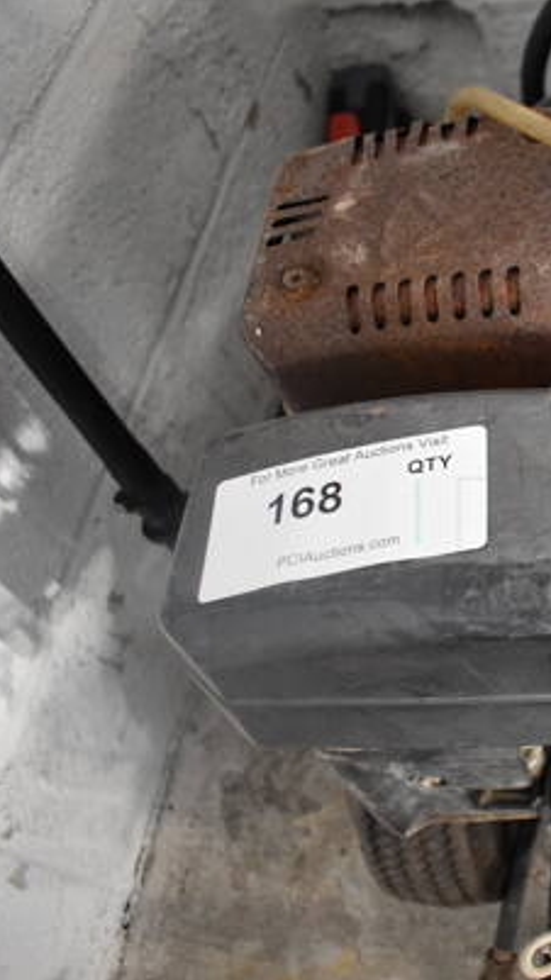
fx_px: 1117
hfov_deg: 24.3
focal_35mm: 43
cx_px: 714
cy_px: 488
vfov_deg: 47.4
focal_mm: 18
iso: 2000
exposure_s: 1/125
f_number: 3.5
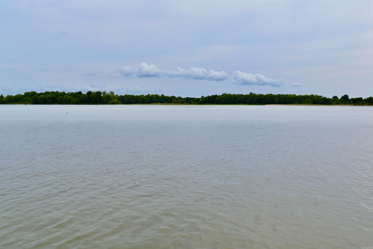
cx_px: 186
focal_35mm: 36
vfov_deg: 36.9
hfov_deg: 53.1
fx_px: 373
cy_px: 124
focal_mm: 24
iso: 200
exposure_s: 1/400
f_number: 10
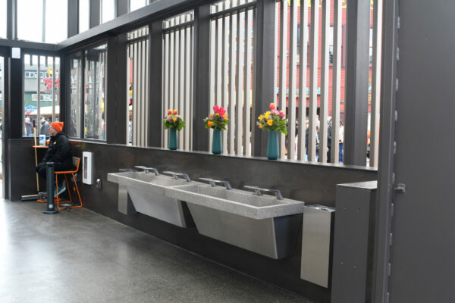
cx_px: 228
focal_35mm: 36
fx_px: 455
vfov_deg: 36.9
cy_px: 152
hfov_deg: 53.1
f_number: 5.6
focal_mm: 24
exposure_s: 1/100
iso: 200
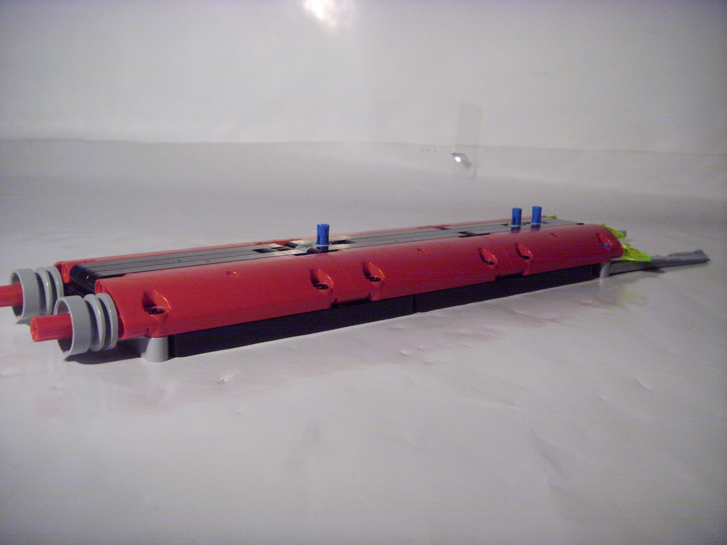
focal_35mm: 31
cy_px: 272
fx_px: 651
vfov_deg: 45.4
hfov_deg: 58.4
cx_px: 364
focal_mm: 6.3
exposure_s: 1/15
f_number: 3.5
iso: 200
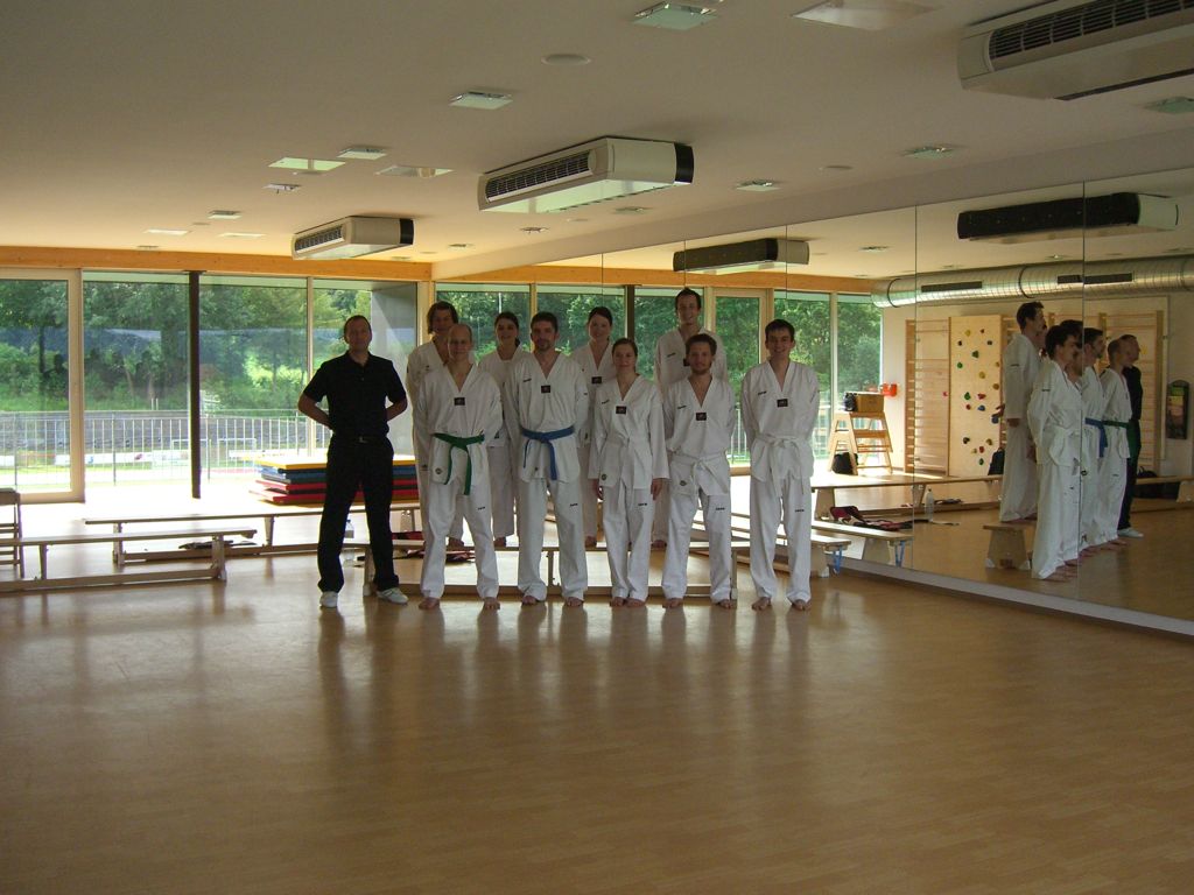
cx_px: 597
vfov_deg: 37.7
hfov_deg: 49.0
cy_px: 448
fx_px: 1311
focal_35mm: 38
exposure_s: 1/640
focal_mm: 7.9
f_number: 2.8
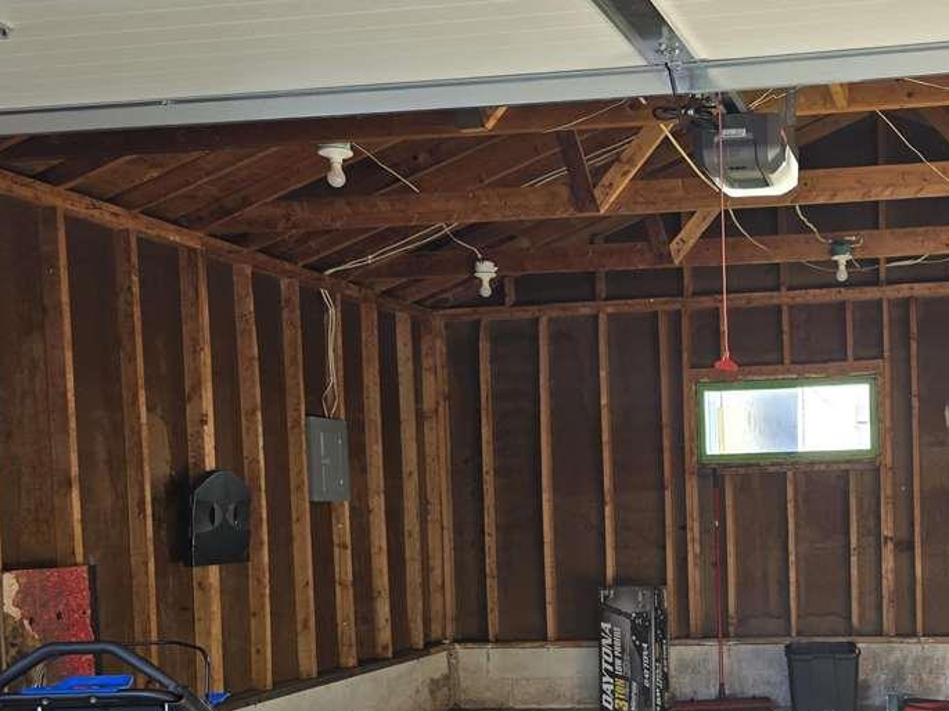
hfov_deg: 41.6
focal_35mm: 43
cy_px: 543
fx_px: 1178
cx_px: 787
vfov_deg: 32.8
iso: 25
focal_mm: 6.3
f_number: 1.7
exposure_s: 1/120
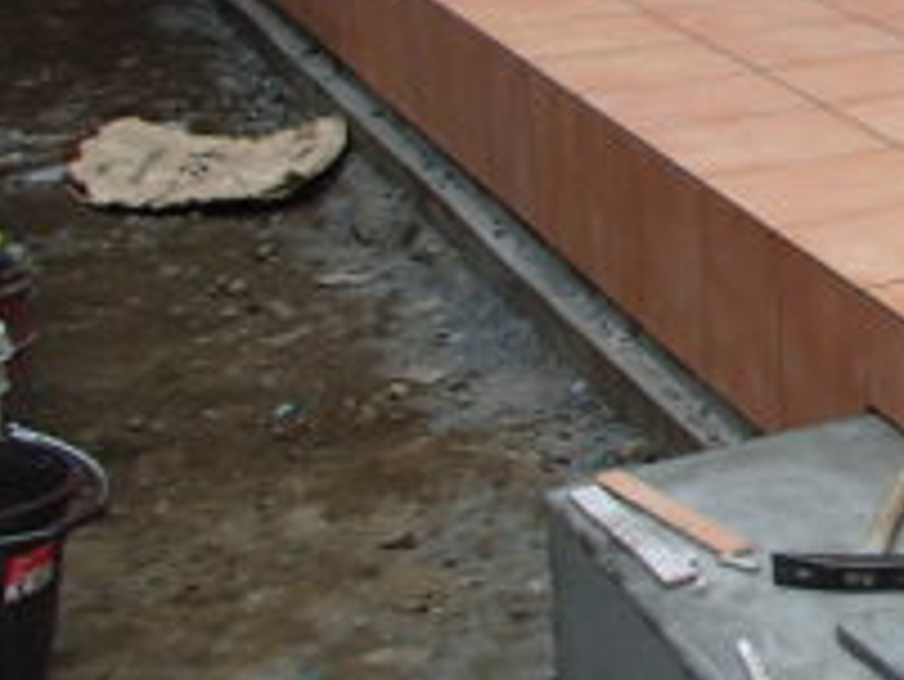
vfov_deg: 16.4
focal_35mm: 89
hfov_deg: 19.2
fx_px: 2326
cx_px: 1363
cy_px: 81
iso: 100
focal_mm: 5
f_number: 3.9
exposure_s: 1/400
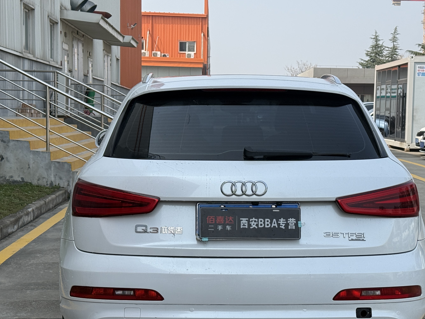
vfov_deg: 20.4
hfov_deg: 27.0
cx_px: 244
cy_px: 192
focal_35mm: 72
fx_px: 884
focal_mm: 6.76
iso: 64
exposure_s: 1/3534
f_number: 1.78
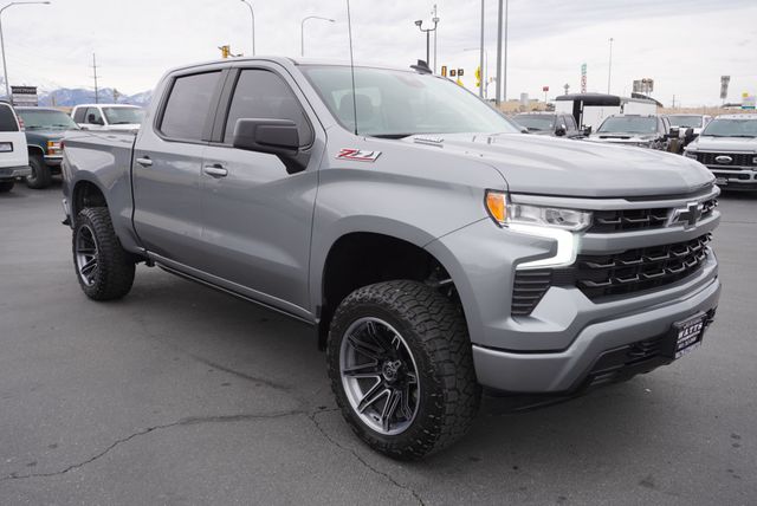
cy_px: 253
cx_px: 378
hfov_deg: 61.9
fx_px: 631
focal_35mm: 30
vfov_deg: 43.7
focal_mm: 20
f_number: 6.3
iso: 100
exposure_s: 1/100
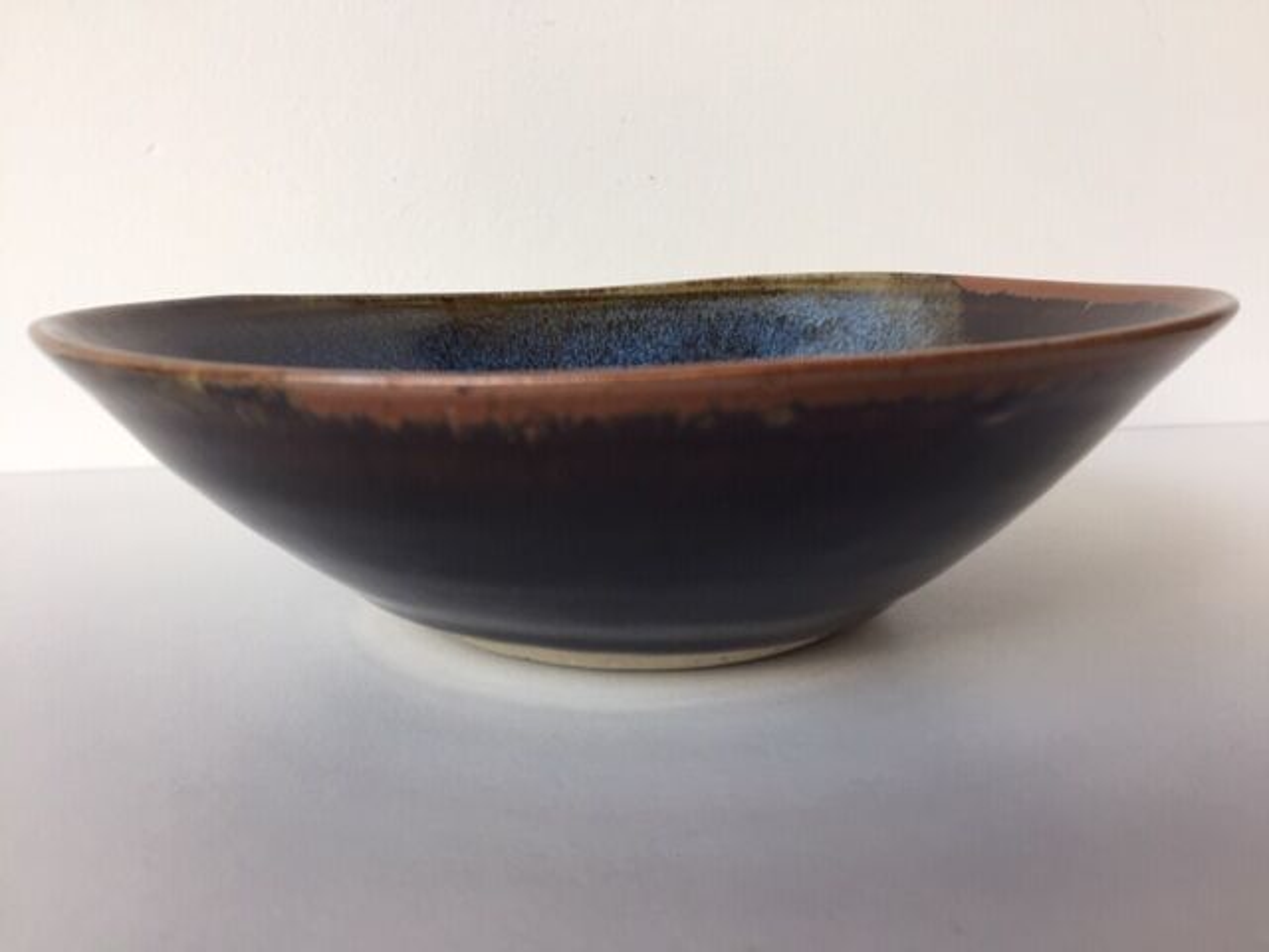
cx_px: 634
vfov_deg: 48.2
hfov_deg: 61.7
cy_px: 476
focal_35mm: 29
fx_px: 1063
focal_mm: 4.15
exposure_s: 1/100
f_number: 2.2
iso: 50
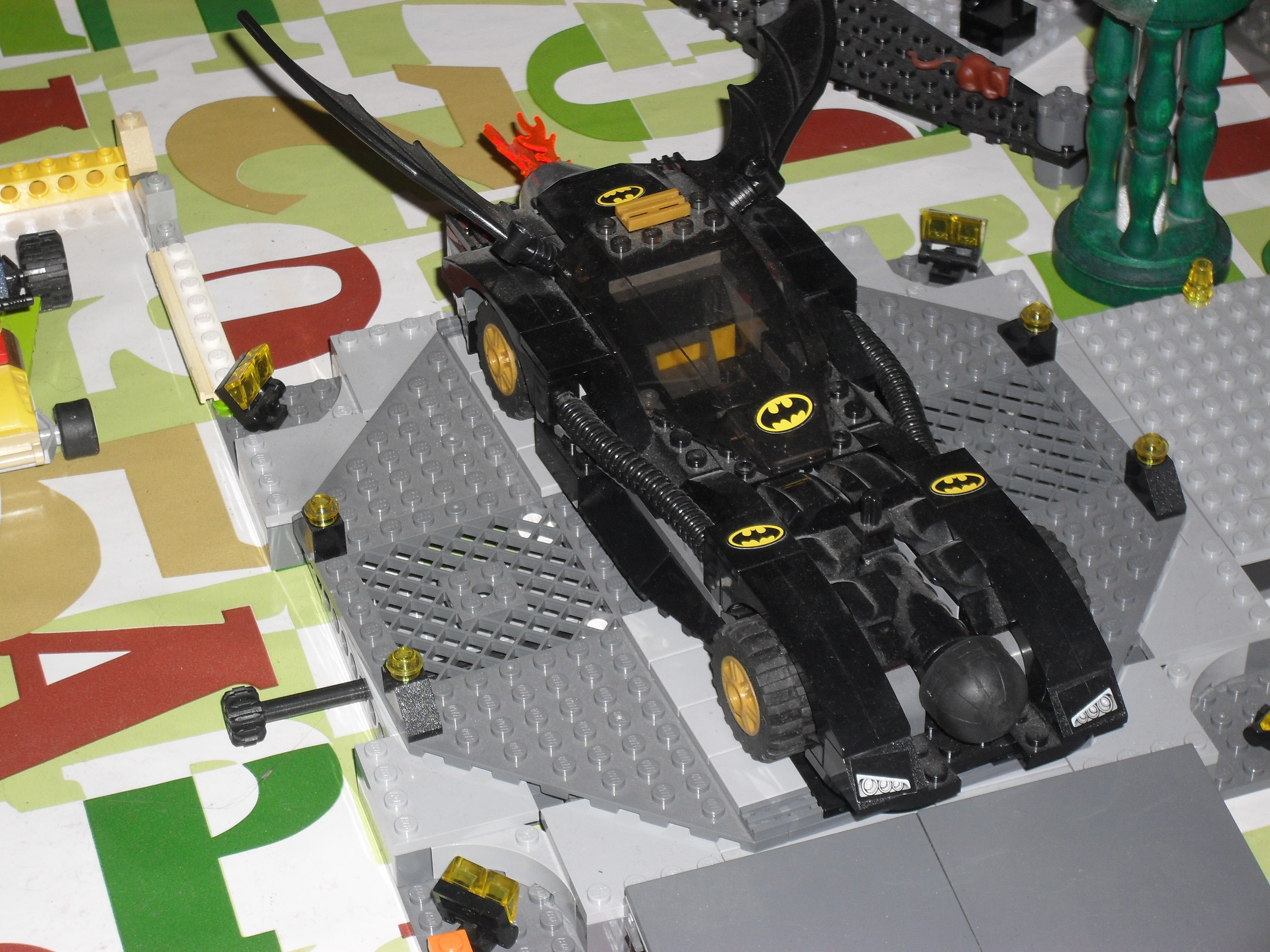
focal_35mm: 89
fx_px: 3265
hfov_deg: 22.0
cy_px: 476
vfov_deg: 16.6
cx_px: 635
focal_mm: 15.7
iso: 120
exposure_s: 1/60
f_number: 5.5
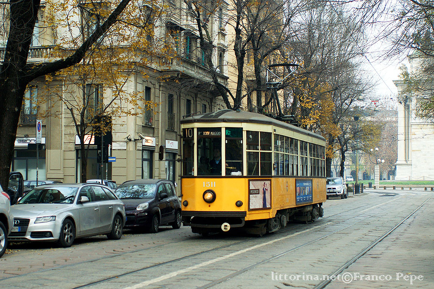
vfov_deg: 22.6
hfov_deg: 33.4
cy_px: 144
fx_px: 723
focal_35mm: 60
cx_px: 217
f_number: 4
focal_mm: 40
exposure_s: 1/320
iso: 400
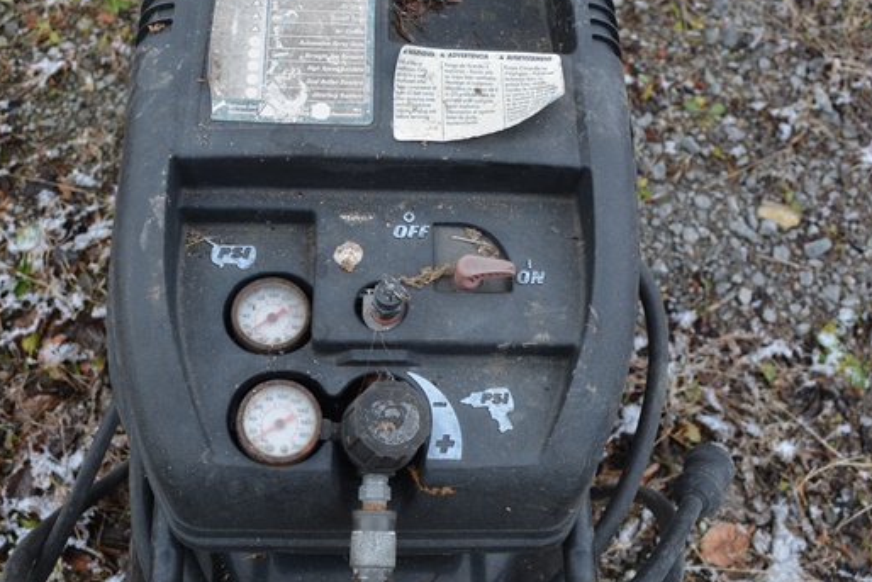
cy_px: 260
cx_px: 395
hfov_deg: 54.3
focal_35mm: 35
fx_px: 848
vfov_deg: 37.8
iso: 280
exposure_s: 1/125
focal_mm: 20
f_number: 5.6
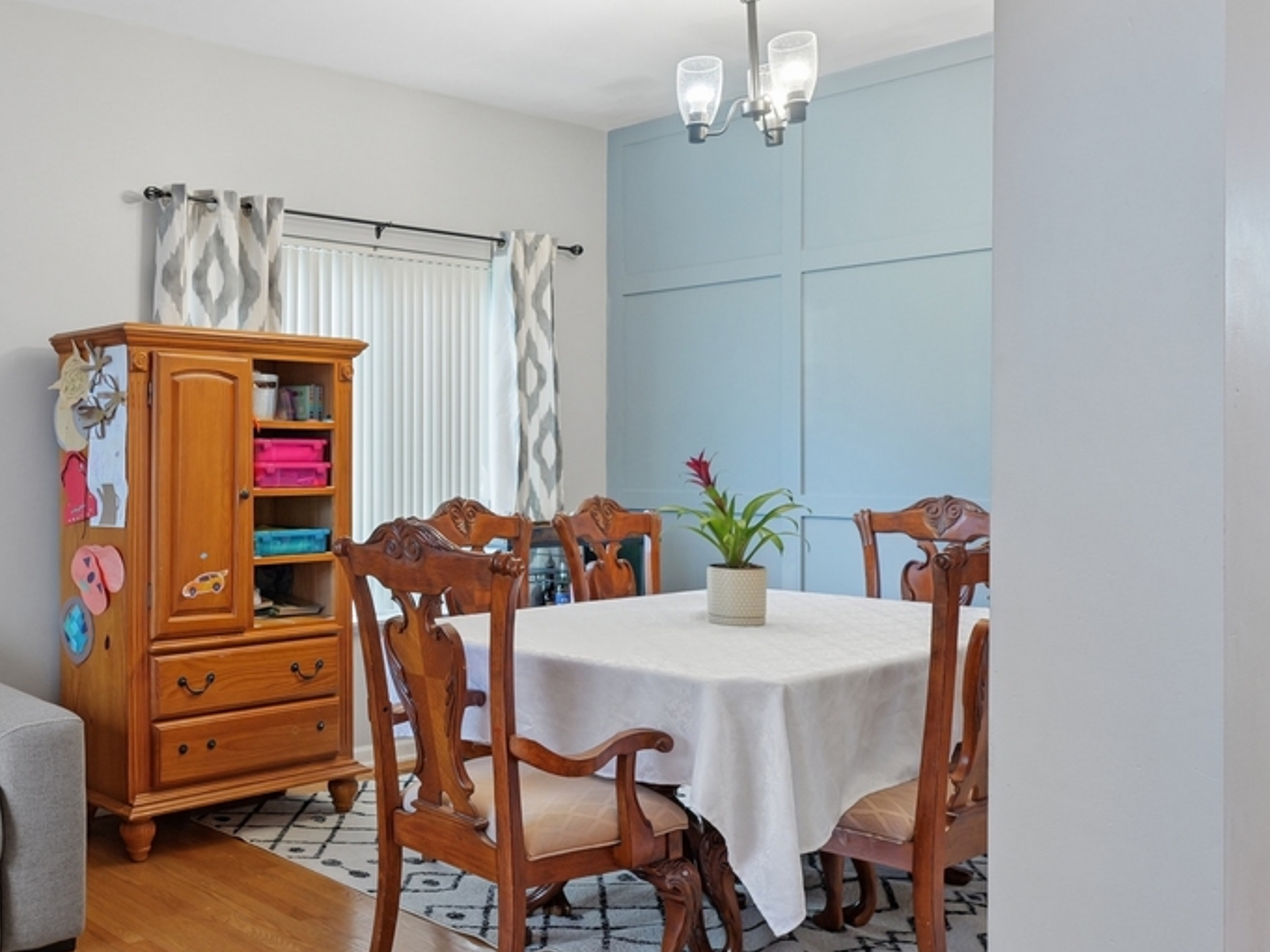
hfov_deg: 51.8
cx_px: 192
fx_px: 1174
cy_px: 494
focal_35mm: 32
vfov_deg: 44.2
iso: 800
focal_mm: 14
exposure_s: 1/50
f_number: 4
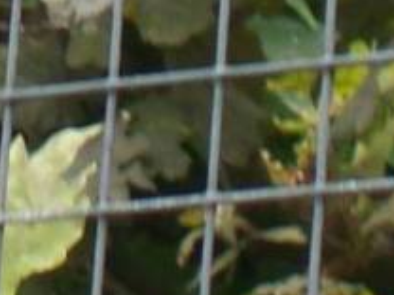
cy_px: -817
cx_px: -248
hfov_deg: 2.4
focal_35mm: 829
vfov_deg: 1.8
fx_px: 9436
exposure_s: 1/128
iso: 83
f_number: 4.8
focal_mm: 18
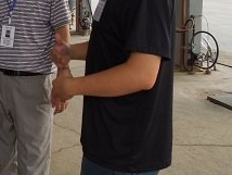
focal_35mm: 70
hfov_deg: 24.0
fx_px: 470
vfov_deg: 20.2
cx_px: -78
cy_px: -14
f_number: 3.3
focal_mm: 4.5
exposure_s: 1/200
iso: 100
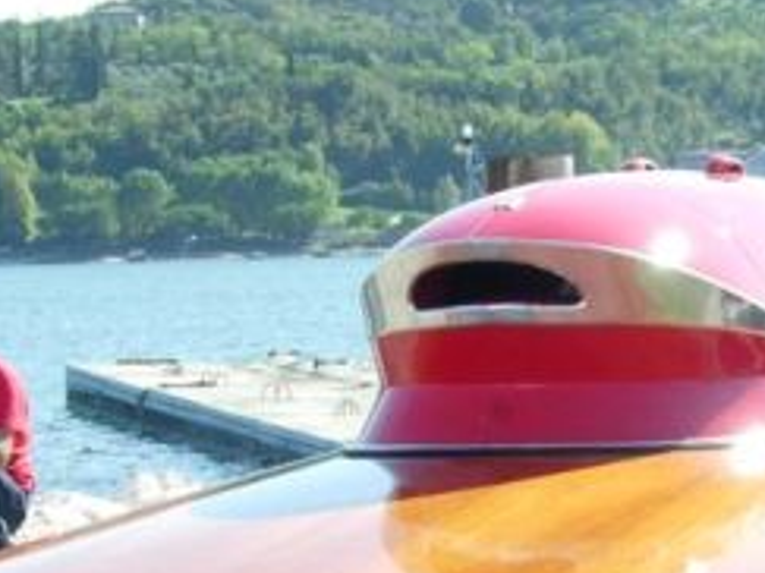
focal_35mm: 135
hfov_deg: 14.5
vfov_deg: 10.9
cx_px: 631
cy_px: 592
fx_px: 2982
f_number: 4.9
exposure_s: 1/2048
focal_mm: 8.5
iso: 64
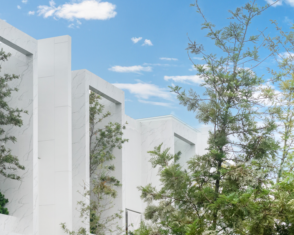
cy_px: 182
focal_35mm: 102
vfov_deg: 15.0
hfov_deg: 18.8
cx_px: 97
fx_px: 888
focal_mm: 55
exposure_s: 1/3200
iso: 2000
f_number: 6.3
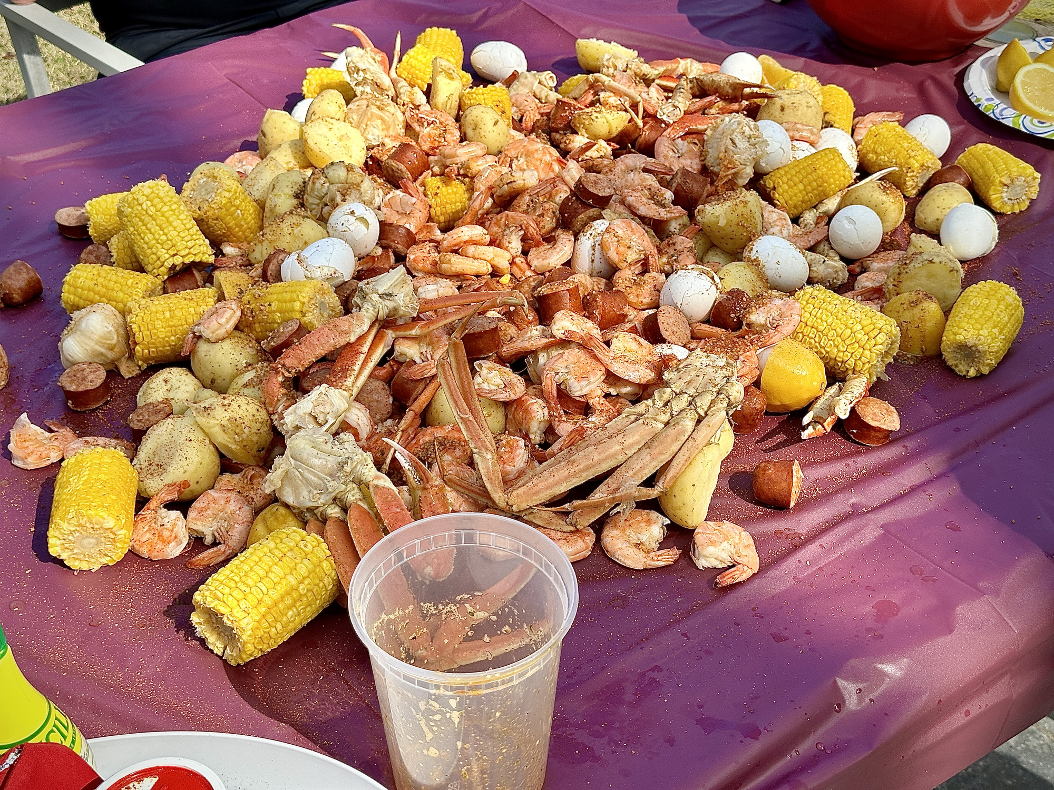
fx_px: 1462
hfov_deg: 39.7
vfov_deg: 30.3
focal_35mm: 48
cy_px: 395
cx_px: 527
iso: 64
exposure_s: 1/1953
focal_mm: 6.86
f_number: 1.78
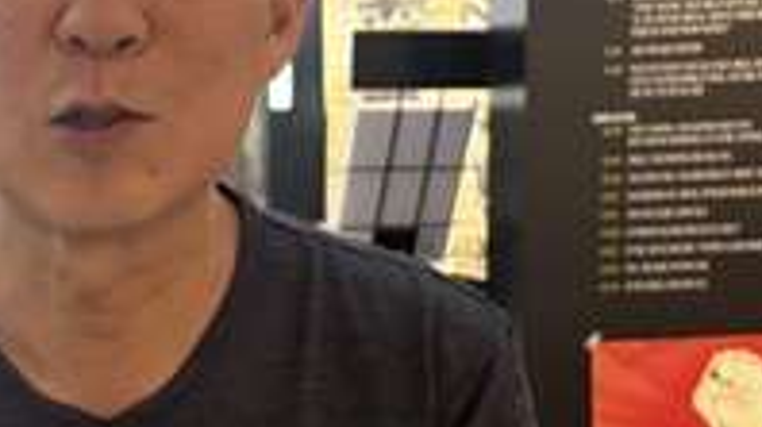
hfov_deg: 23.2
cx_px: -89
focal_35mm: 86
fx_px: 1736
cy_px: 408
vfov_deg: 13.9
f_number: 1.6
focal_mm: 5.96
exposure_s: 1/40
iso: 400
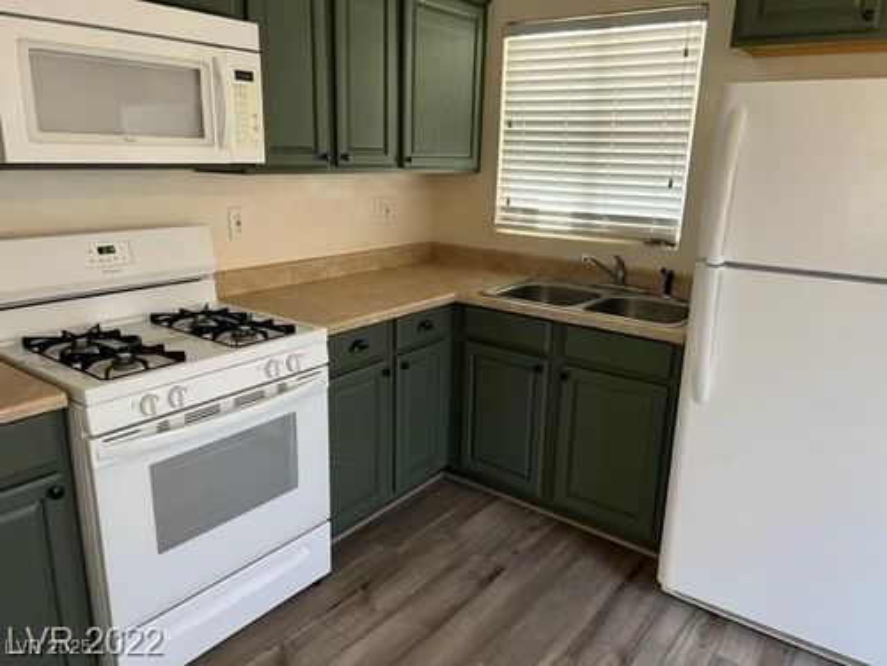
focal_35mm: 26
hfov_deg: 67.3
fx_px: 666
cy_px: 333
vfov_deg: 53.1
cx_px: 444
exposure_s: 1/60
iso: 125
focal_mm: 5.7
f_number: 1.5
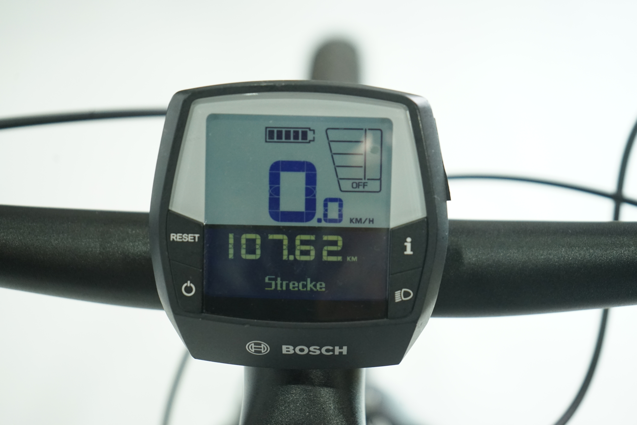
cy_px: 212
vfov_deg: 19.5
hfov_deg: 28.8
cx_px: 318
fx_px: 1239
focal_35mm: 70
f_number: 5.6
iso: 2500
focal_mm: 70
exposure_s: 1/200
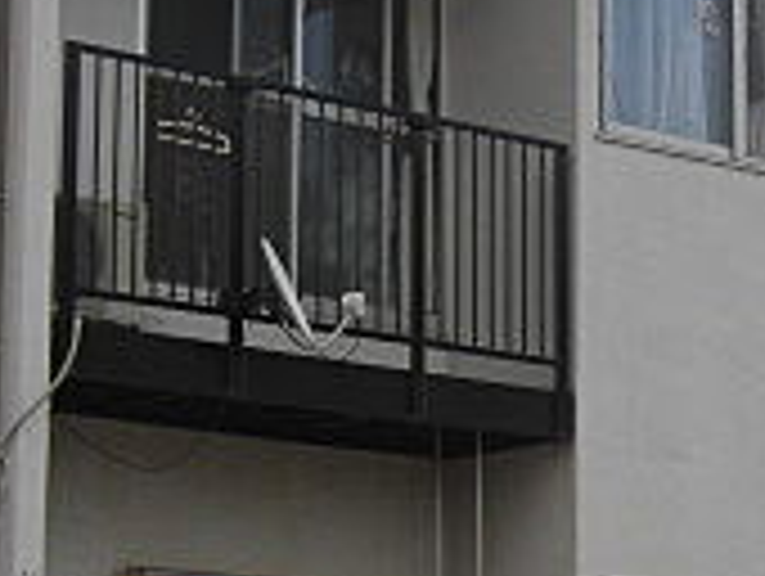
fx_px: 3165
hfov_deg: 13.6
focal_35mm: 143
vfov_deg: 10.4
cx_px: 765
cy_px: 504
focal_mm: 7.9
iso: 80
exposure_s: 1/640
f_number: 4
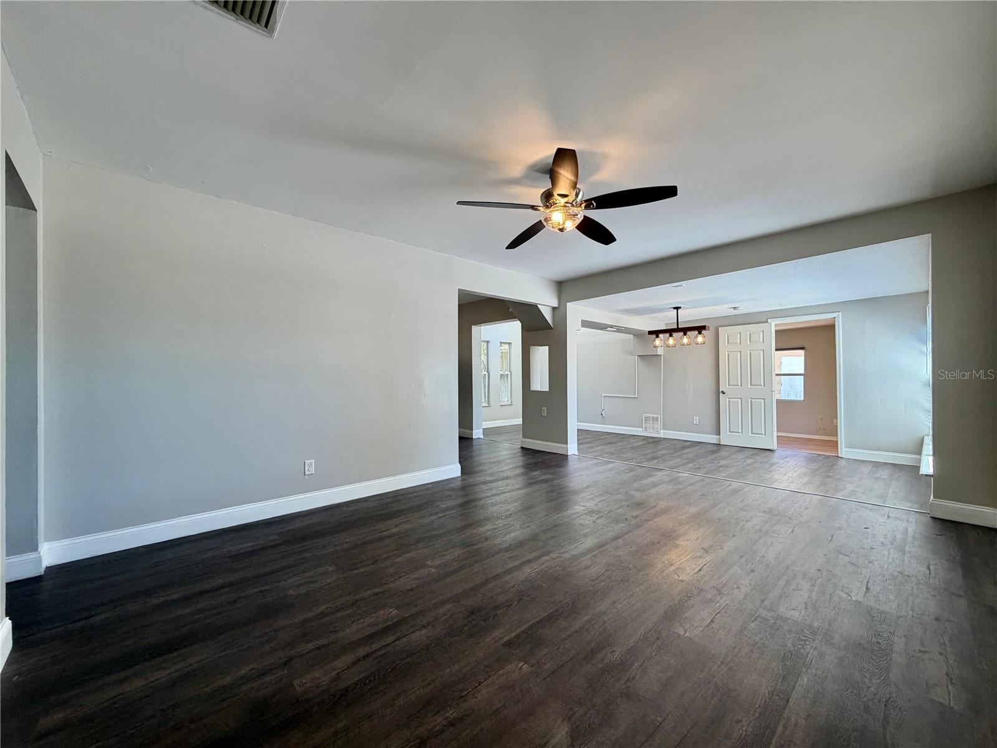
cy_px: 374
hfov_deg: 102.1
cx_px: 498
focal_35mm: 14
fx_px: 403
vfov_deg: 85.7
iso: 125
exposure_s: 1/120
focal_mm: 2.22
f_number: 2.2
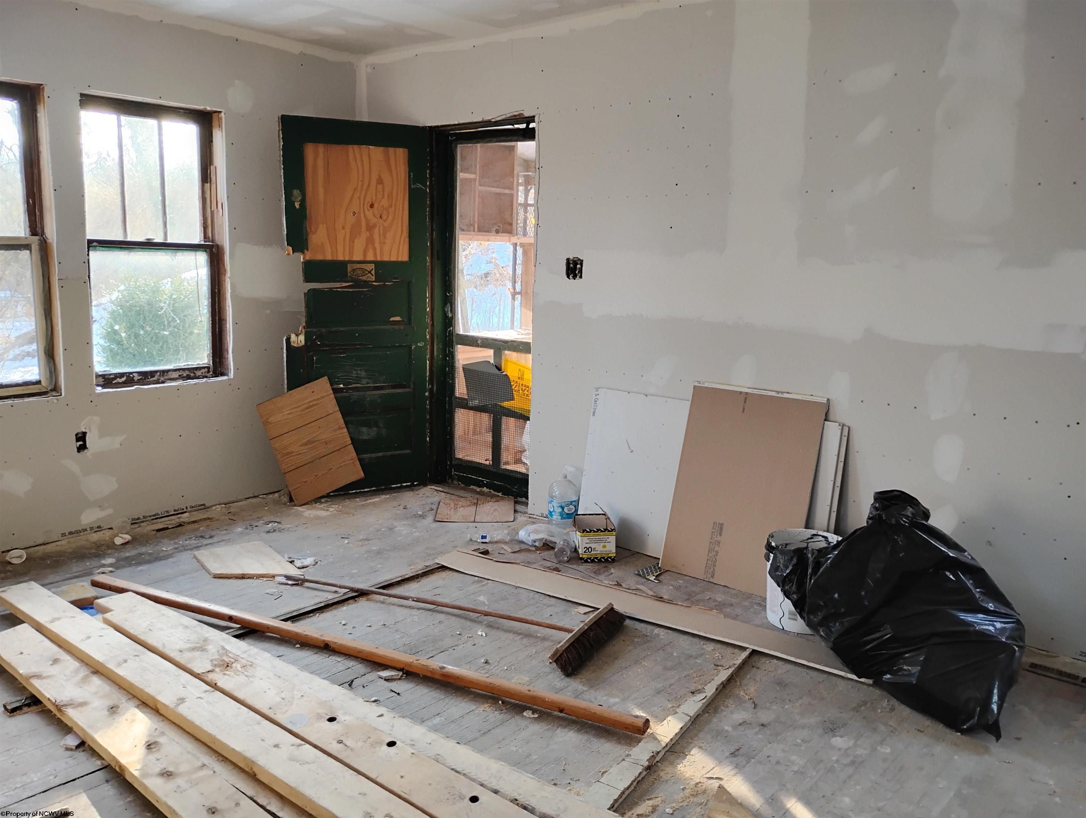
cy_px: 409
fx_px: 880
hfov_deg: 63.4
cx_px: 543
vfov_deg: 49.9
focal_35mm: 28
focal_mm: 4.26
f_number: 1.8
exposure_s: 1/60
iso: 500
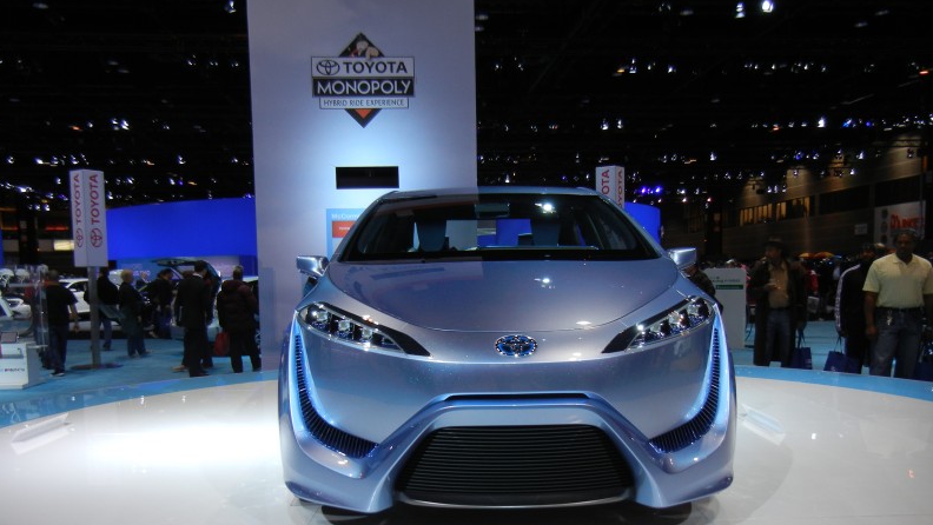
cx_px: 463
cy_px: 351
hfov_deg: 59.5
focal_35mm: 33
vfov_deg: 35.3
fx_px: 817
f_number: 3.5
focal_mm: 5.4
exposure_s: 1/105
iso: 160
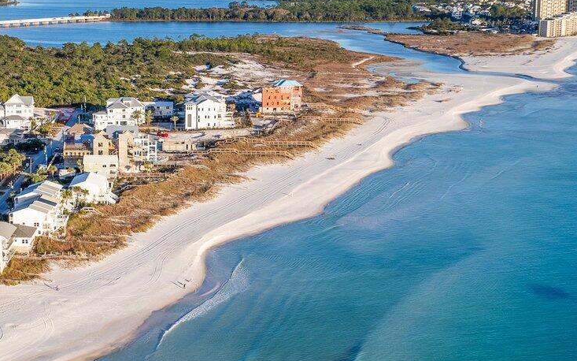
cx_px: 137
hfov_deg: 28.5
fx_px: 1116
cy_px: 190
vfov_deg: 18.3
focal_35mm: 71
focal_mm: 12.29
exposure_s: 1/1600
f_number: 2.8
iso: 100
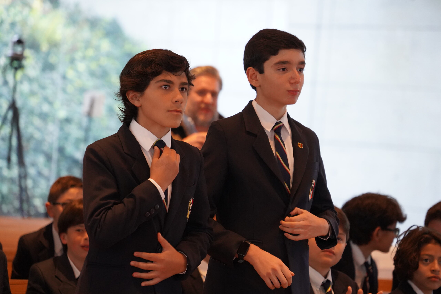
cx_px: 220
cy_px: 147
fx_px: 2352
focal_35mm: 192
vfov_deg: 7.2
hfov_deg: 10.7
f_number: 5.6
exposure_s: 1/200
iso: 6400
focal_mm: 192
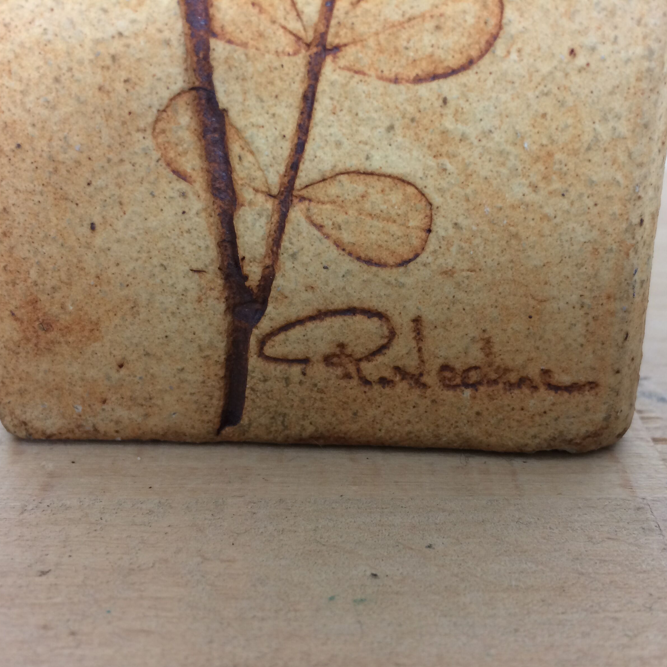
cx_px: 376
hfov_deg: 47.1
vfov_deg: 47.2
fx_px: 763
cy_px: 337
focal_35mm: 35
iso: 100
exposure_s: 1/33
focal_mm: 4.15
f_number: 2.2
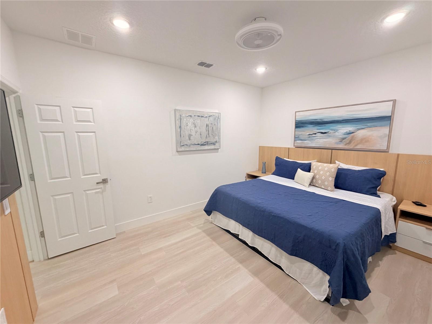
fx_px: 175
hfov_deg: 102.1
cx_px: 216
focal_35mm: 14
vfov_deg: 85.7
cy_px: 162
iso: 250
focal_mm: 2.22
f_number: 2.2
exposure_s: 1/120
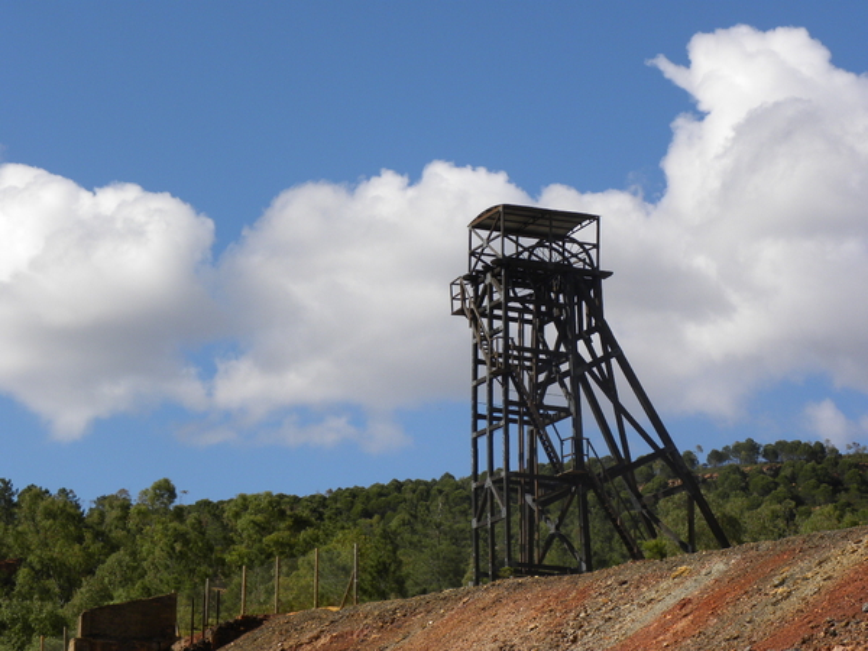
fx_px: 2934
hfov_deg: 16.8
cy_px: 326
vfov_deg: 12.7
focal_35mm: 117
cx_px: 434
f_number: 5.6
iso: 64
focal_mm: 20.8
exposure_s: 1/412
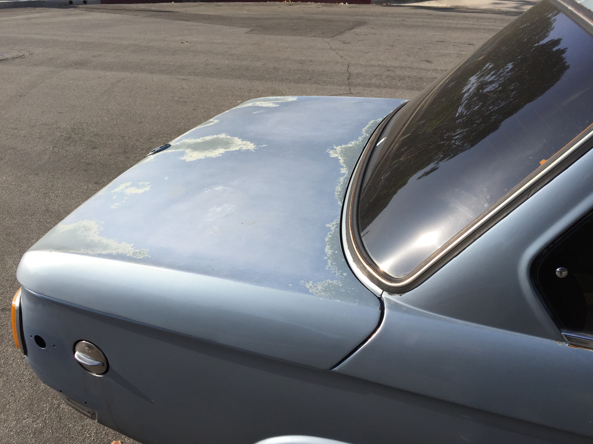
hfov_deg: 61.7
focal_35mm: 29
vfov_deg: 48.2
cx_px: 296
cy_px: 222
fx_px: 497
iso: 32
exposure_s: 1/1799
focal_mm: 4.15
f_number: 2.2
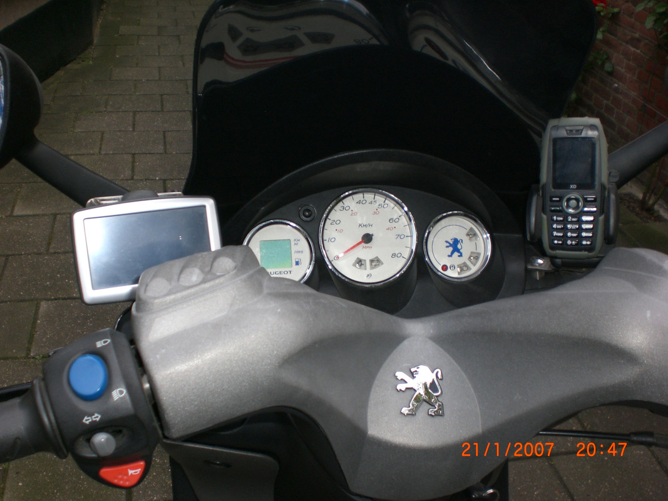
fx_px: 733
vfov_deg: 37.7
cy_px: 250
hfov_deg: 49.0
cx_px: 334
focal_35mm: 38
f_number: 3.1
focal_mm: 6.3
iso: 100
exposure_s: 1/60
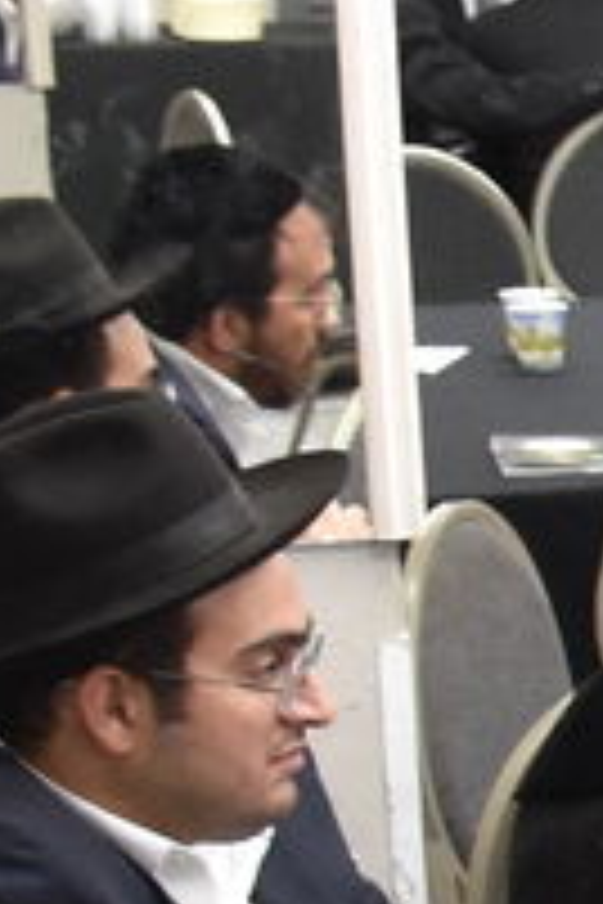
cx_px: 2840
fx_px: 4723
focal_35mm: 188
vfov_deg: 10.9
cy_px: 794
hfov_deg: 5.7
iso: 1000
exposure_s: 1/80
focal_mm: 18
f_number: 6.3
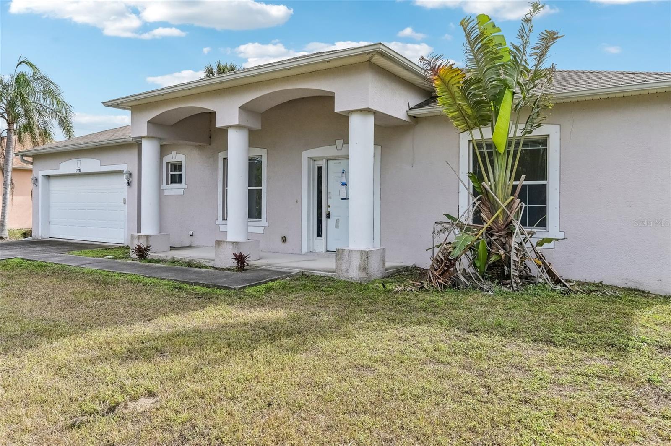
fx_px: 438
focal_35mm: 24
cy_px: 223
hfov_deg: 75.0
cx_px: 336
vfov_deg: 54.0
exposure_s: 1/800
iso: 400
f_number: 8
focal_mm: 23.5
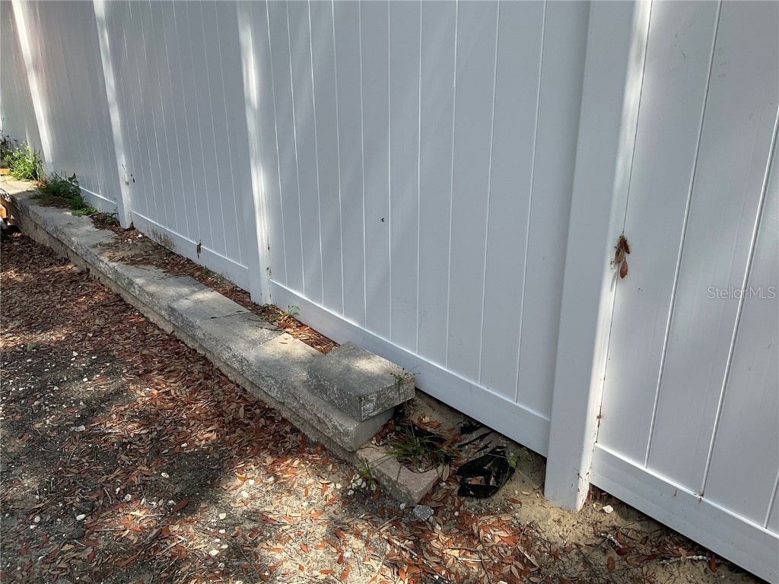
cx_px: 390
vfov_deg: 48.2
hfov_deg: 61.7
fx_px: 653
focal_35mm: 29
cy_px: 292
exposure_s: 1/997
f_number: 1.8
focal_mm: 3
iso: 16
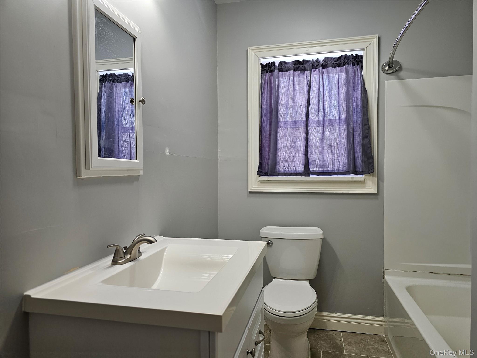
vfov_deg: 58.9
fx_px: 317
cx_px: 238
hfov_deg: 73.9
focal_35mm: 23
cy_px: 179
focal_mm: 6.3
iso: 125
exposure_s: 1/120
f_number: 1.7
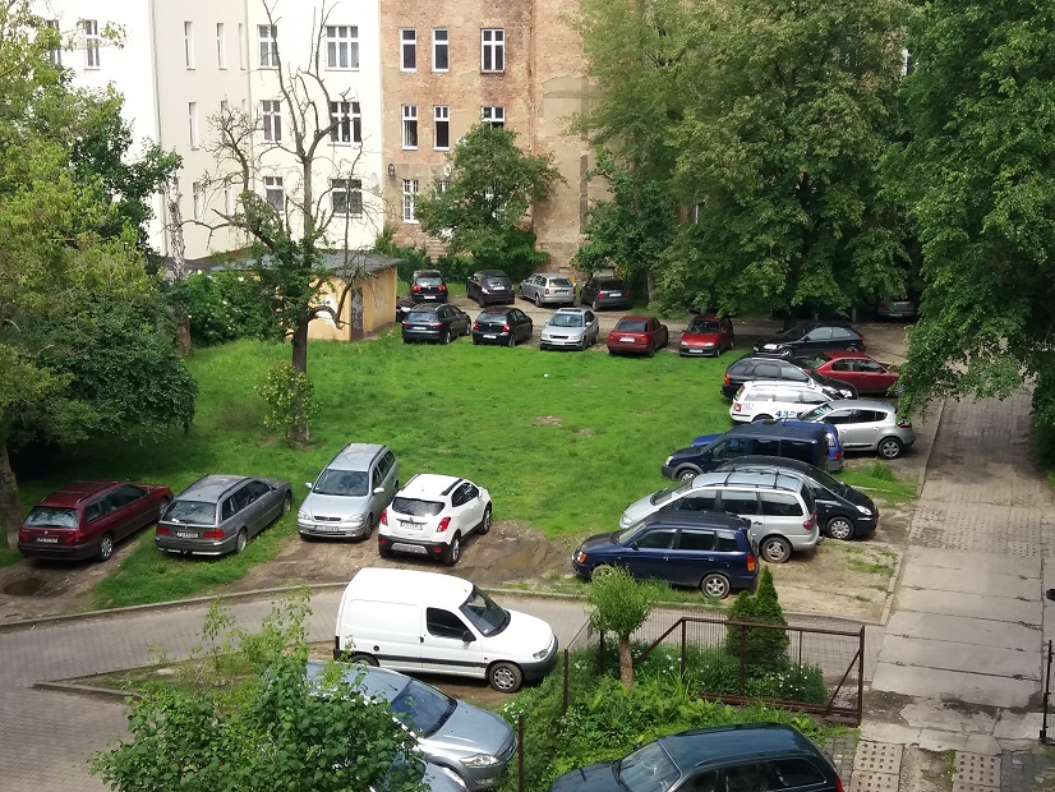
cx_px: 528
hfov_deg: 63.4
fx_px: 854
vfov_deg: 49.8
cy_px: 396
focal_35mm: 28
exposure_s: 1/966
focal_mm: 3.7
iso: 64
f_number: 1.9
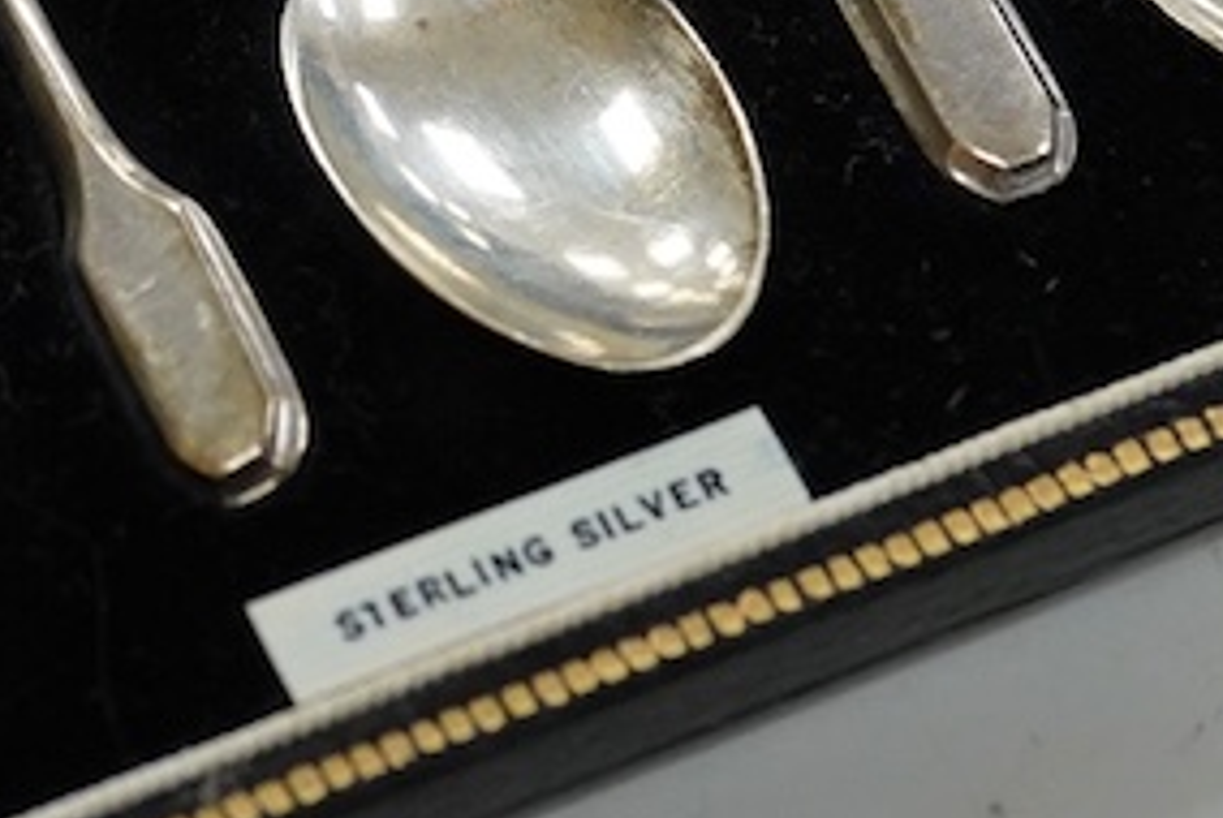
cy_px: -220
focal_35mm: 178
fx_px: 6053
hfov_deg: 11.4
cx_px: -71
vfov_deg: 7.7
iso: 2500
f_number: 7.1
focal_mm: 30
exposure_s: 1/400
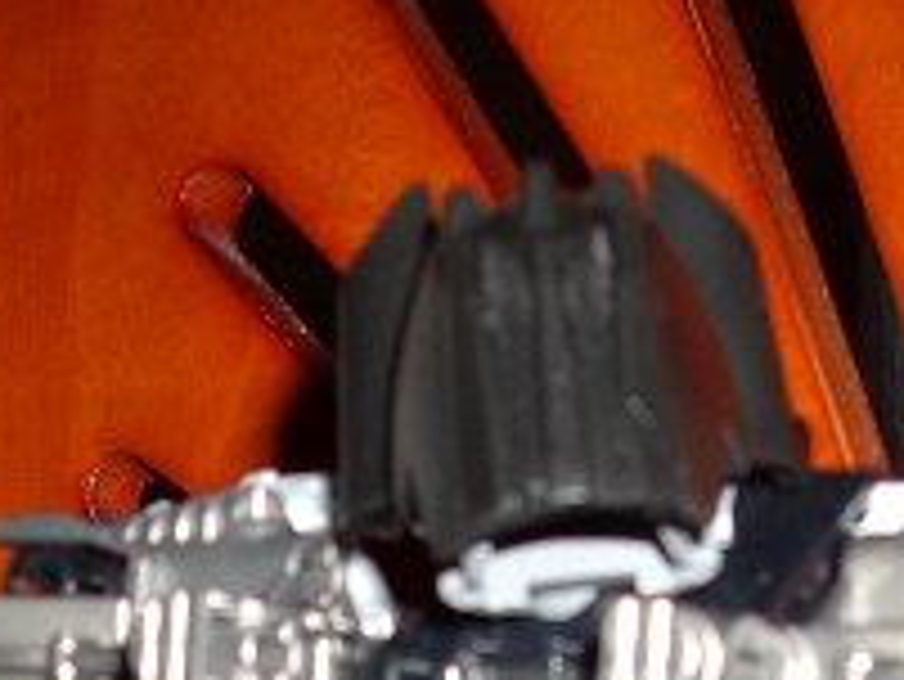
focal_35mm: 118
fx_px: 3083
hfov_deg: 16.6
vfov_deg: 12.2
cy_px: 892
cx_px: 585
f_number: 2.8
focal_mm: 6.2
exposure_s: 1/60
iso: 64
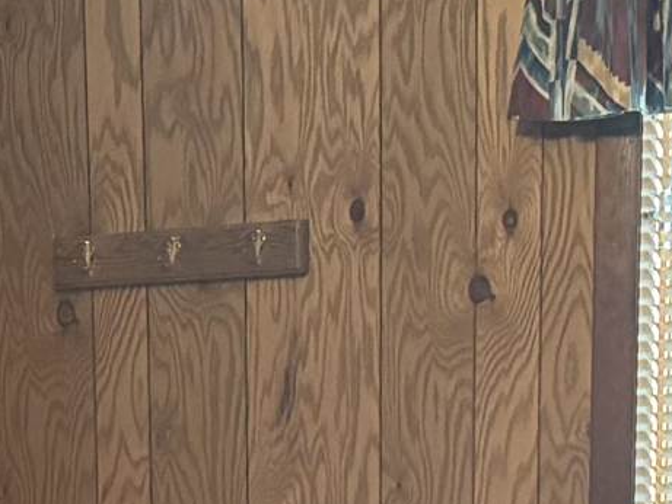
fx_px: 3107
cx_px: 204
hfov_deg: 12.3
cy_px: 1036
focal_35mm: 160
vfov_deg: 8.7
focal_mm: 6.76
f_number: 1.78
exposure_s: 1/40
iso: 640
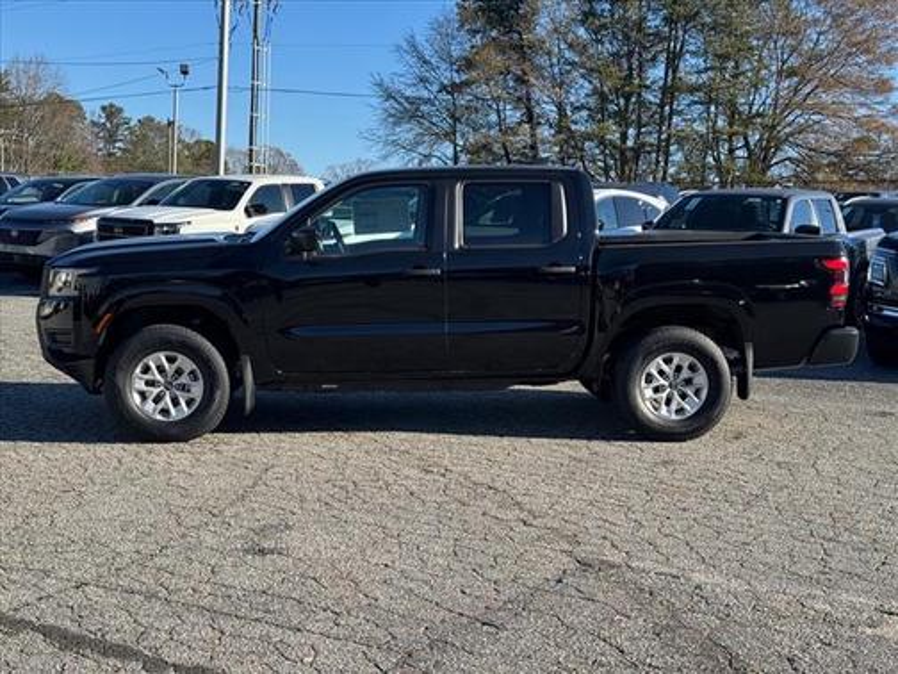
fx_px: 1245
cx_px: 449
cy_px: 337
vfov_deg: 30.3
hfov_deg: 39.7
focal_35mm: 48
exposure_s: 1/2179
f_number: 1.78
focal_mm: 6.76
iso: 64
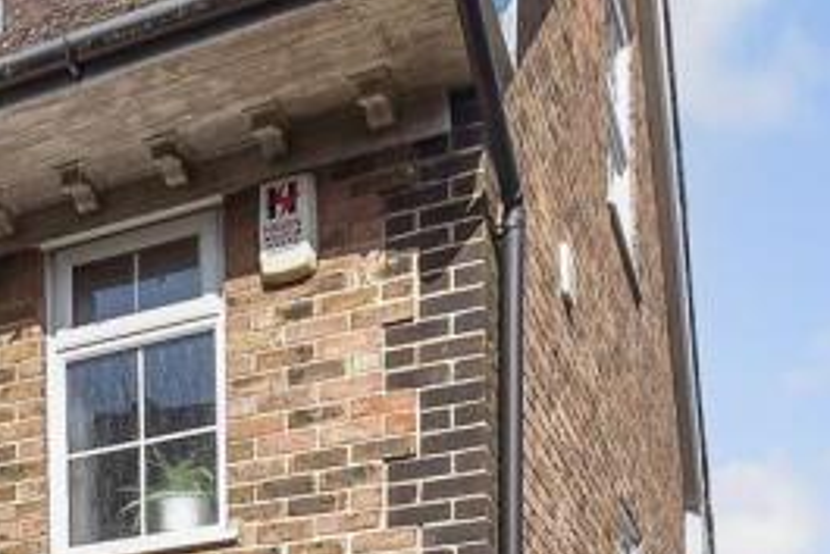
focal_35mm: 58
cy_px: 916
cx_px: -9
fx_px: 1338
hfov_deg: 31.7
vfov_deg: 19.3
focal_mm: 10
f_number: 8
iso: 160
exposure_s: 1/250
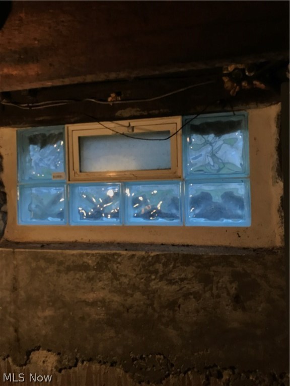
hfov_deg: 49.7
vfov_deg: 63.4
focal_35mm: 28
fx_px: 313
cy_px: 193
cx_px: 145
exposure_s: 1/30
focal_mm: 3.99
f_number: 1.8
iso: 40
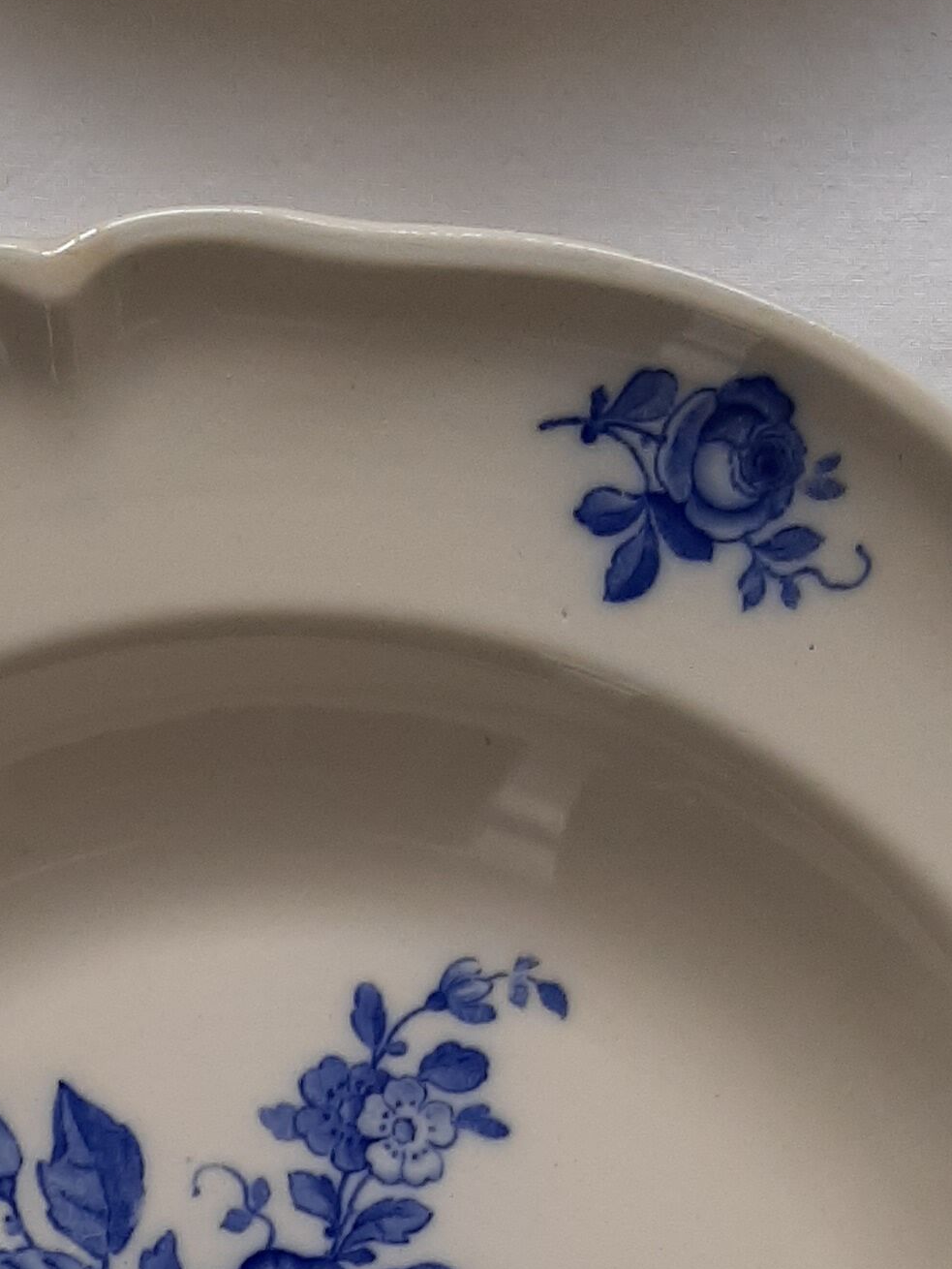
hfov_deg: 18.3
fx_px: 2933
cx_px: 256
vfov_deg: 22.4
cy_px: 1551
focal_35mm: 80
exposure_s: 1/170
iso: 40
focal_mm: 3.93
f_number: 1.7
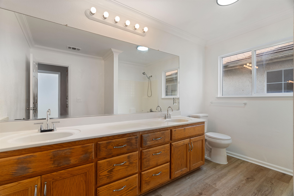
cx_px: 147
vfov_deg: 73.7
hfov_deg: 96.7
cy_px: 98
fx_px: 131
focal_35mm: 16
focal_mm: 16
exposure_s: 1/5
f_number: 7.1
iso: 250
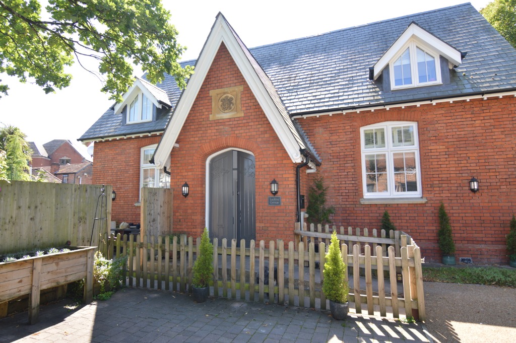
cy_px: 172
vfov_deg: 63.1
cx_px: 258
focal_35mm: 20
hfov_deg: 85.5
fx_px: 279
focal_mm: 13
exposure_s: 1/125
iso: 140
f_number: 5.6
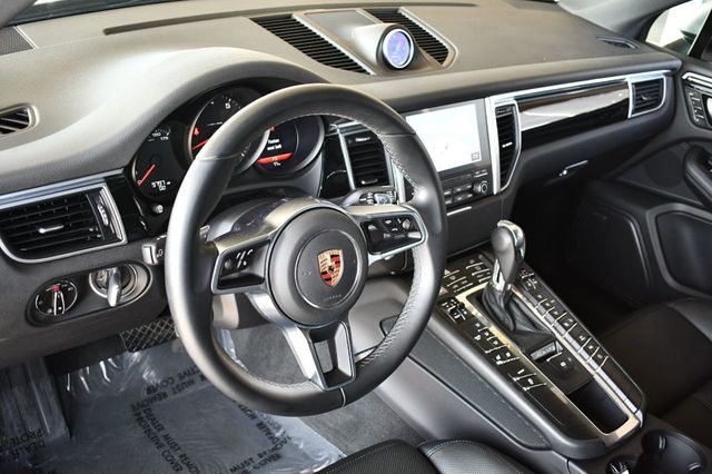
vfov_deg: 36.8
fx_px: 712
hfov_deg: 53.2
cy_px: 237
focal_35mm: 36
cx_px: 356
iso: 1250
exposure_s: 1/125
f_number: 3.8
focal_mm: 24
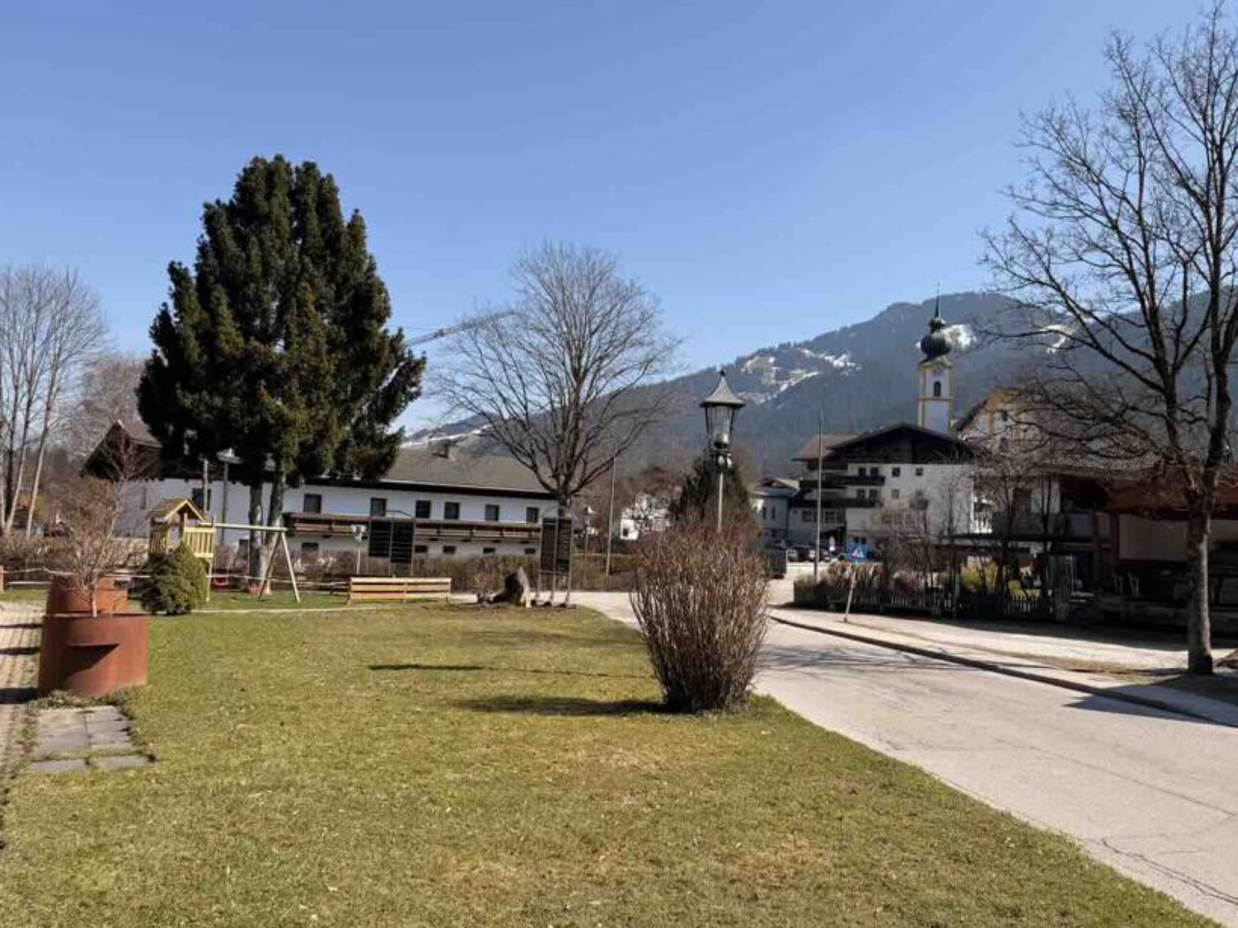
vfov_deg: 46.8
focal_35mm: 30
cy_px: 456
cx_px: 763
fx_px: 1073
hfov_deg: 59.3
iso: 80
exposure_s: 1/4167
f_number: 1.78
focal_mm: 6.76
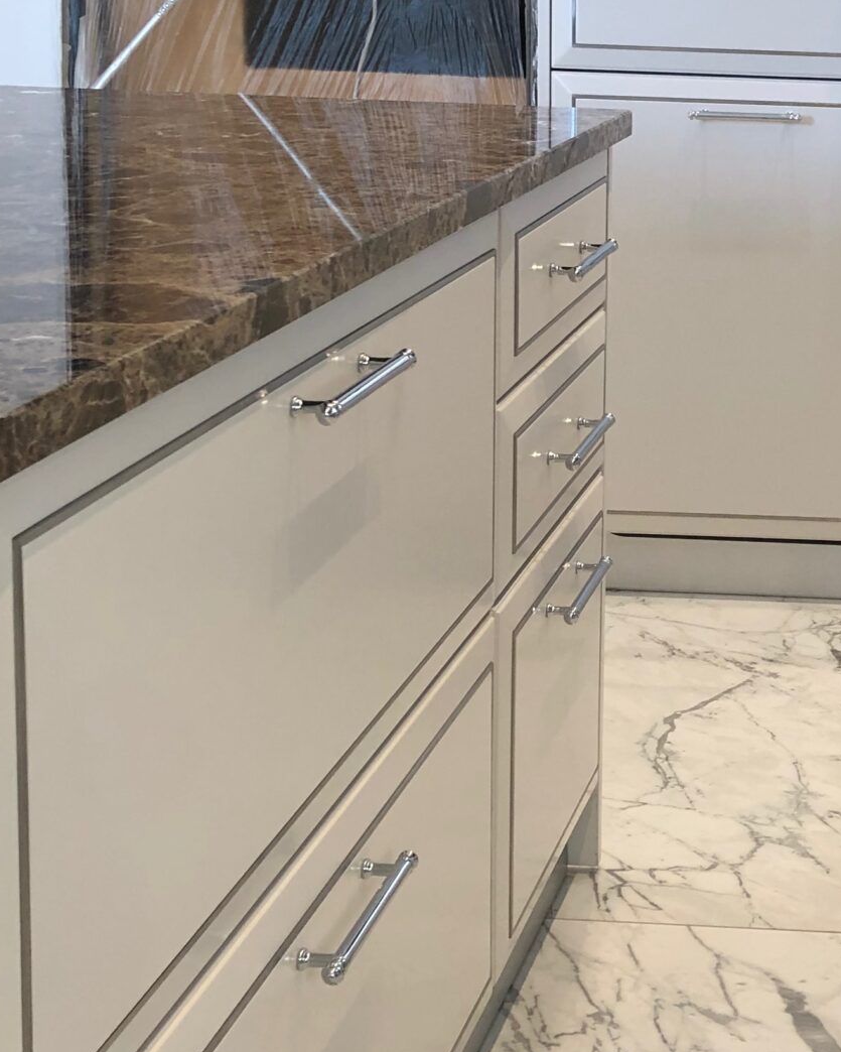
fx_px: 2085
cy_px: 209
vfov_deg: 27.7
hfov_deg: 21.5
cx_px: 959
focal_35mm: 67
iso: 25
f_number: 1.8
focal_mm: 4
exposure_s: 1/50
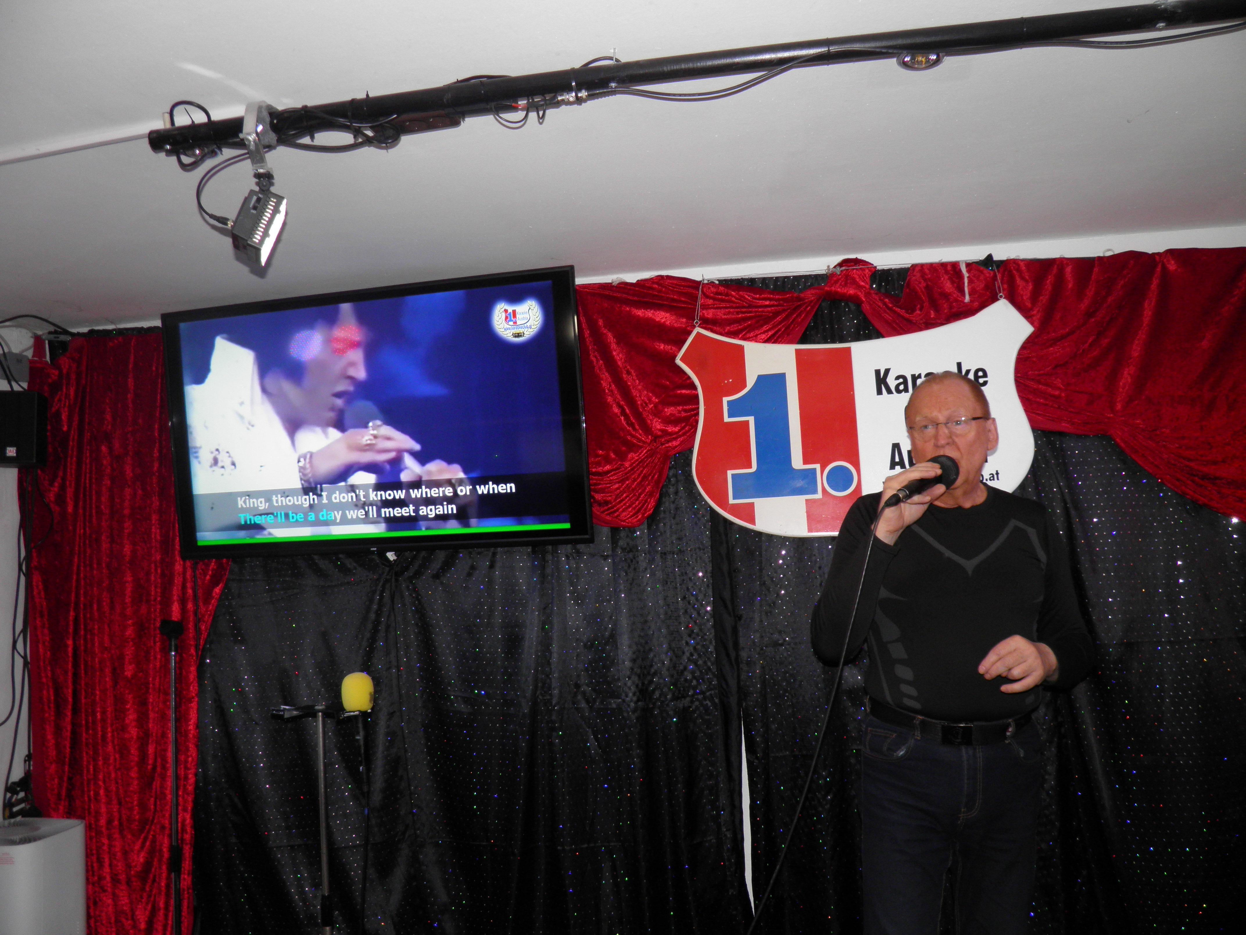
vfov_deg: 49.7
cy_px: 468
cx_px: 623
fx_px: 1008
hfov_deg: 63.4
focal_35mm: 28
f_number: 2.8
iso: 100
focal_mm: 4.9
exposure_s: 1/30
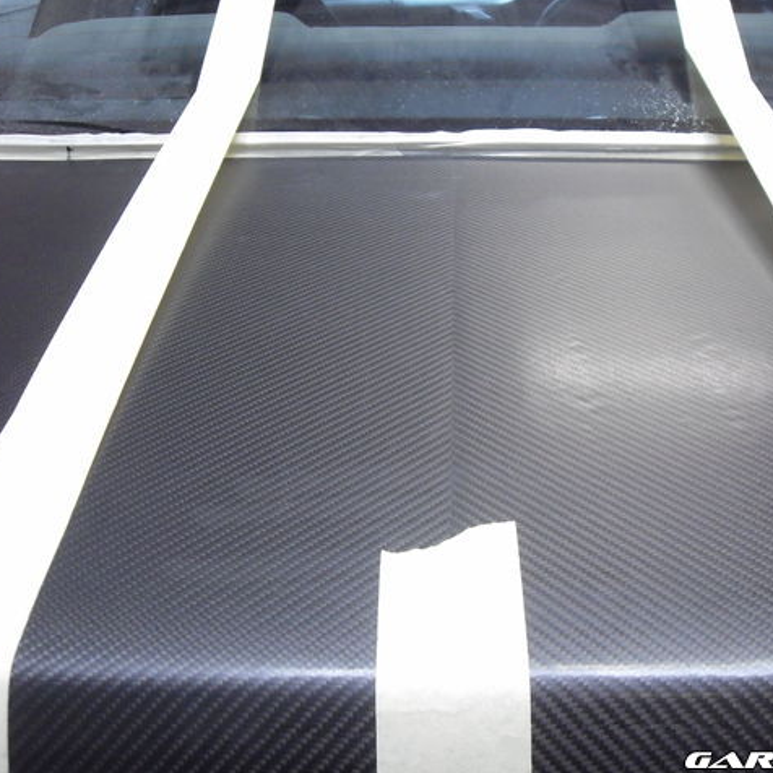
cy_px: 386
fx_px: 1112
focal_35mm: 44
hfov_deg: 38.3
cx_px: 443
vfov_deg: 38.3
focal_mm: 6.2
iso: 400
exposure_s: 1/60
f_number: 2.7
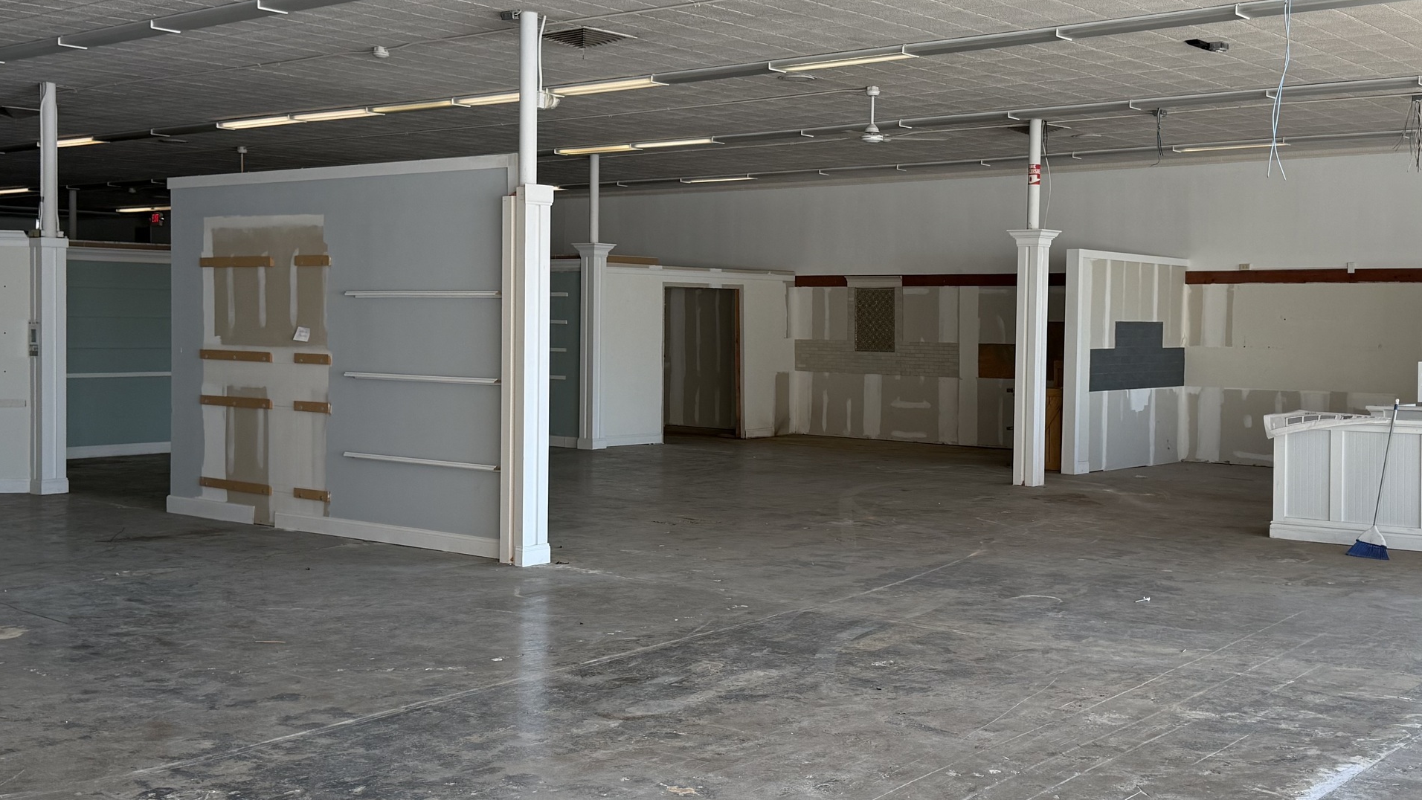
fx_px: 1584
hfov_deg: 48.3
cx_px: 763
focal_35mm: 42
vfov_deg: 28.3
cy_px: 353
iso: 80
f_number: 1.78
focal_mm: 6.76
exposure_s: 1/567
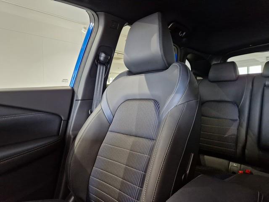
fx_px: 179
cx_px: 134
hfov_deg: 73.9
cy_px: 101
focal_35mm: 23
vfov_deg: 58.9
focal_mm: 5.4
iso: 400
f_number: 1.8
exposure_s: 1/100
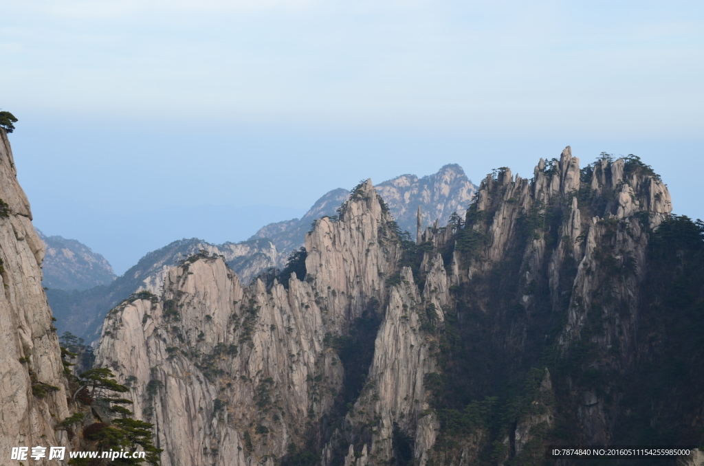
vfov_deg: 21.5
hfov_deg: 32.0
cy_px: 233
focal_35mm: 63
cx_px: 352
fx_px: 1229
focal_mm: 42
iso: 200
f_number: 11
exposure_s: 1/100
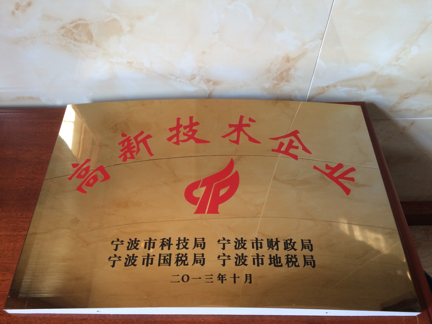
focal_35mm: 29
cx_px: 216
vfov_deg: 48.2
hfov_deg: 61.7
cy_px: 162
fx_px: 362
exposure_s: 1/30
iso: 50
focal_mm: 4.15
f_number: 2.2
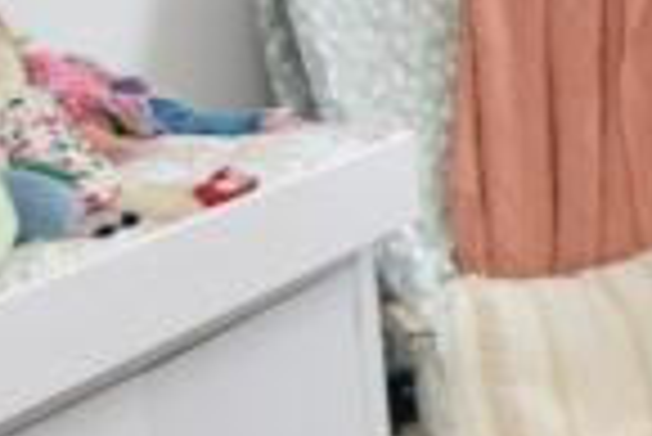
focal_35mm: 106
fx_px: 1922
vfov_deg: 12.9
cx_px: 1201
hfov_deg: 16.1
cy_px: 339
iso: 100
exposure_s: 1/50
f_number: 3.5
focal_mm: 10
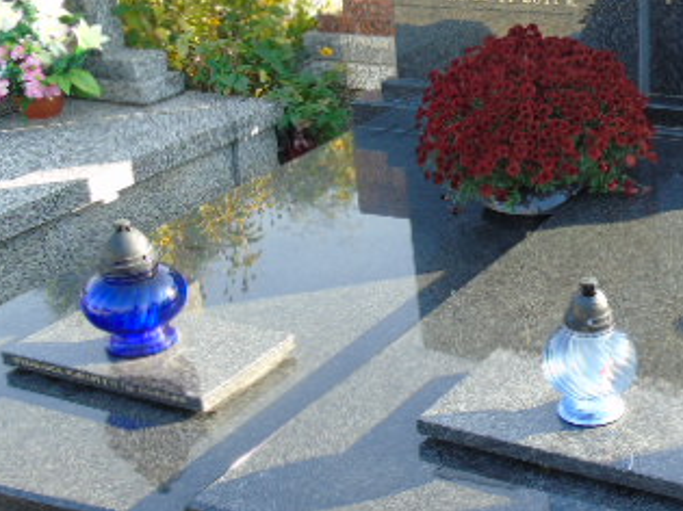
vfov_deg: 24.8
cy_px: 201
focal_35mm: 59
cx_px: 527
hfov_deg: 32.0
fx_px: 1164
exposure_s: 1/80
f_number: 3.6
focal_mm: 5.2
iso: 80
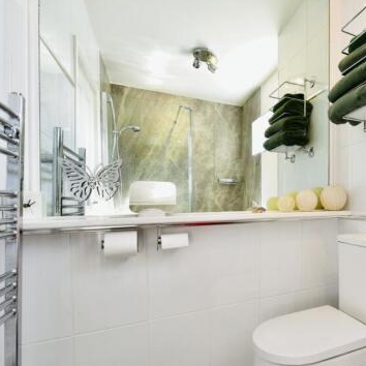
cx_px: 310
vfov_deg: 69.1
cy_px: 216
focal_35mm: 22
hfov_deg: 61.7
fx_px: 263
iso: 400
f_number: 4.8
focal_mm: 14
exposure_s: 1/90
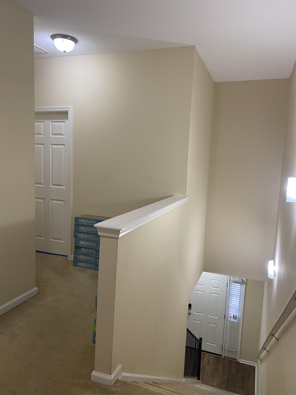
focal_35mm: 26
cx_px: 148
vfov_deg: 67.3
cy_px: 198
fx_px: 296
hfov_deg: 53.1
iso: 125
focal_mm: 4.25
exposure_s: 1/60
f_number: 1.8
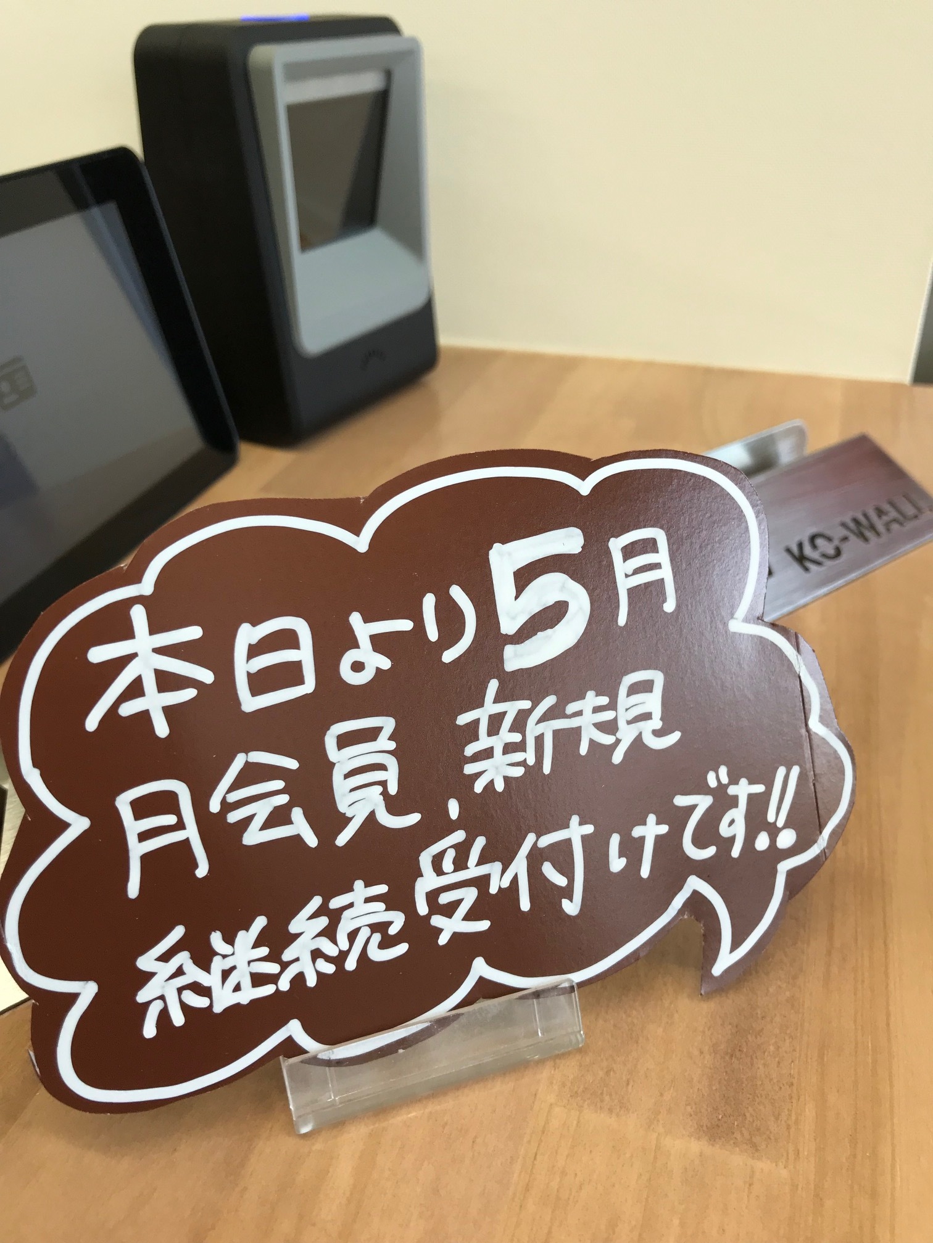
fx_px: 1006
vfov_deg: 63.4
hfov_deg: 49.7
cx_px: 466
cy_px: 622
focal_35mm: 28
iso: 40
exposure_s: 1/120
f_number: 1.8
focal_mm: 3.99
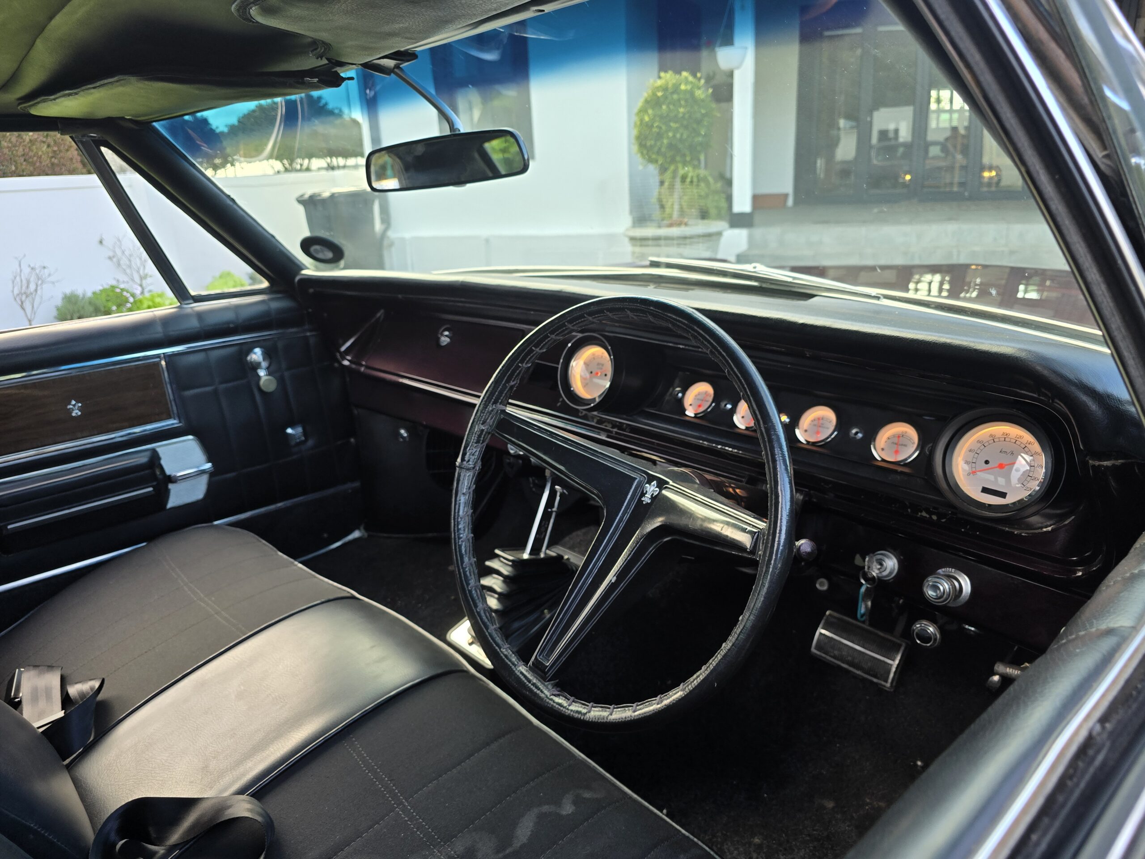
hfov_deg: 73.9
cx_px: 572
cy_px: 430
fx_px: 761
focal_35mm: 23
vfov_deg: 58.9
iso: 80
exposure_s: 1/180
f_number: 1.7
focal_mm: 6.3
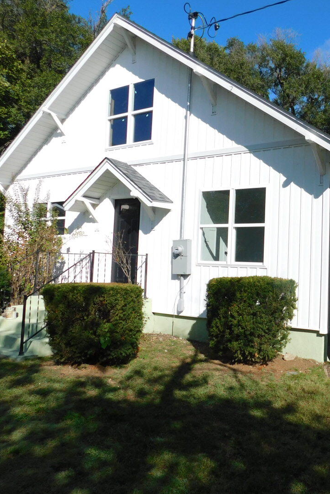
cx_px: 263
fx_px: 440
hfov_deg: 39.5
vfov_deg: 58.7
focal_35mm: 32
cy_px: 247
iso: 125
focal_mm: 4
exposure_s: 1/500
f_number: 6
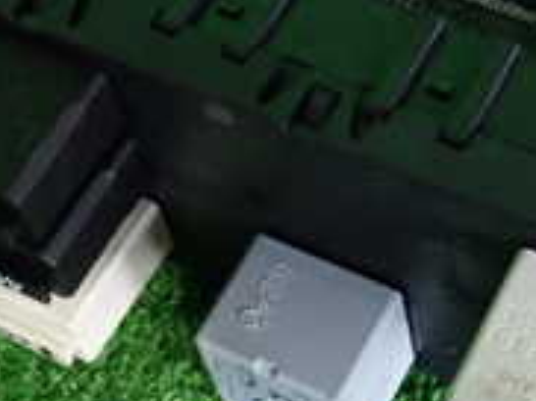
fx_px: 1531
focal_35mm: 99
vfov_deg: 14.9
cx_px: 445
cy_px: 142
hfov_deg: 19.6
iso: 400
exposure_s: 1/30
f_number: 2.3
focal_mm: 5.4
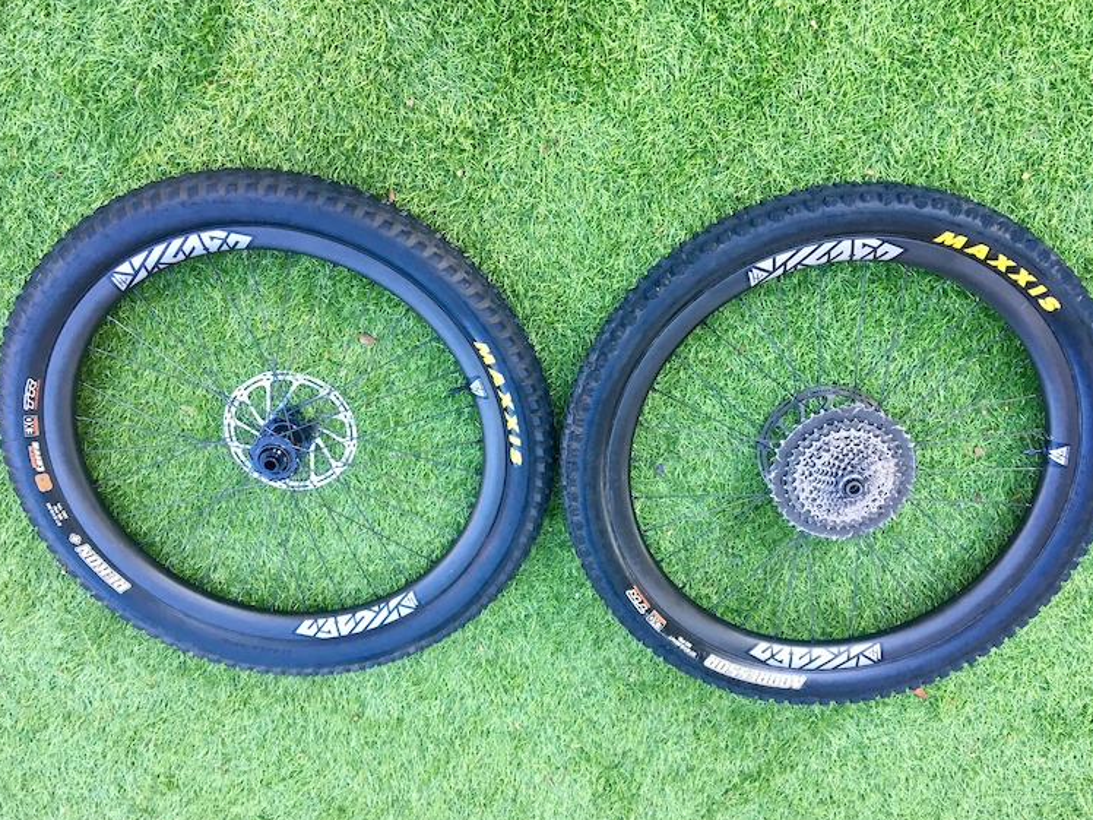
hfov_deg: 58.3
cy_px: 412
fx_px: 979
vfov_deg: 45.4
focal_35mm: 31
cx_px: 554
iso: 25
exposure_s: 1/30
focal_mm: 4.15
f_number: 2.2
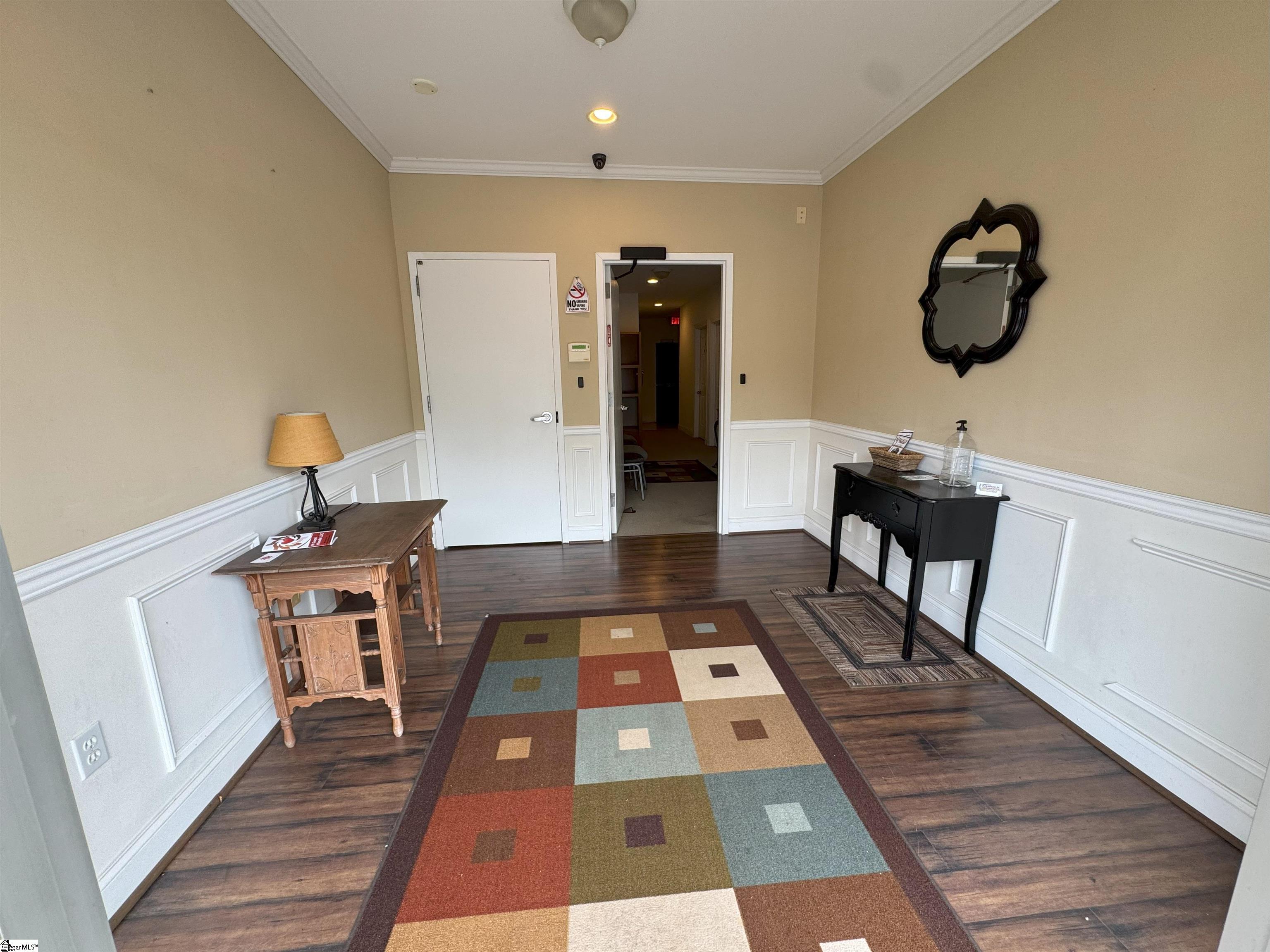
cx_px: 635
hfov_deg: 102.1
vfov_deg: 85.7
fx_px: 514
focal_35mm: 14
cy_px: 476
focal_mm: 2.22
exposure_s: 1/120
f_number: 2.2
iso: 80
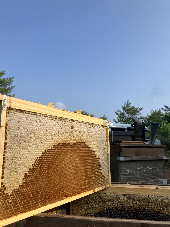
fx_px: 183
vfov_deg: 63.4
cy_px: 114
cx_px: 85
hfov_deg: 49.7
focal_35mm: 28
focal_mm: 3.99
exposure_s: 1/2024
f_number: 1.8
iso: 32
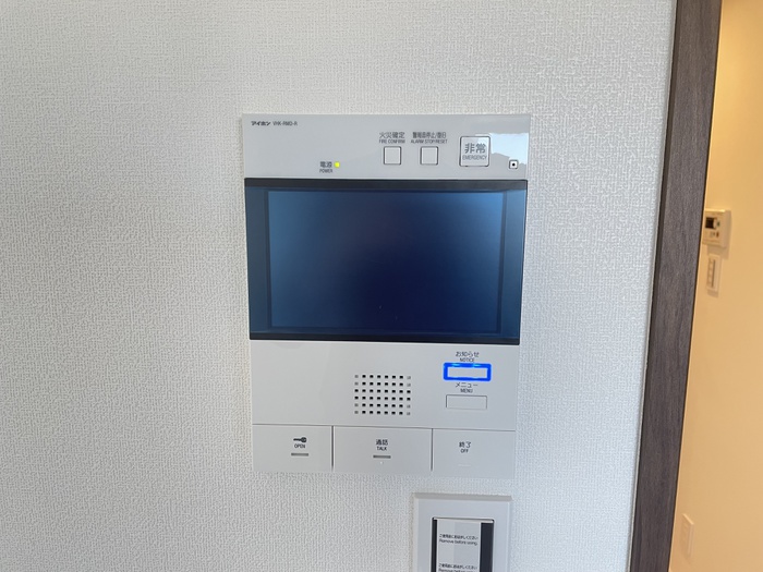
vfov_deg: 53.1
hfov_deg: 67.3
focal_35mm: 26
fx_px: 573
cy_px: 286
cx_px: 382
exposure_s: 1/67
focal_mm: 4.2
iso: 125
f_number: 1.6
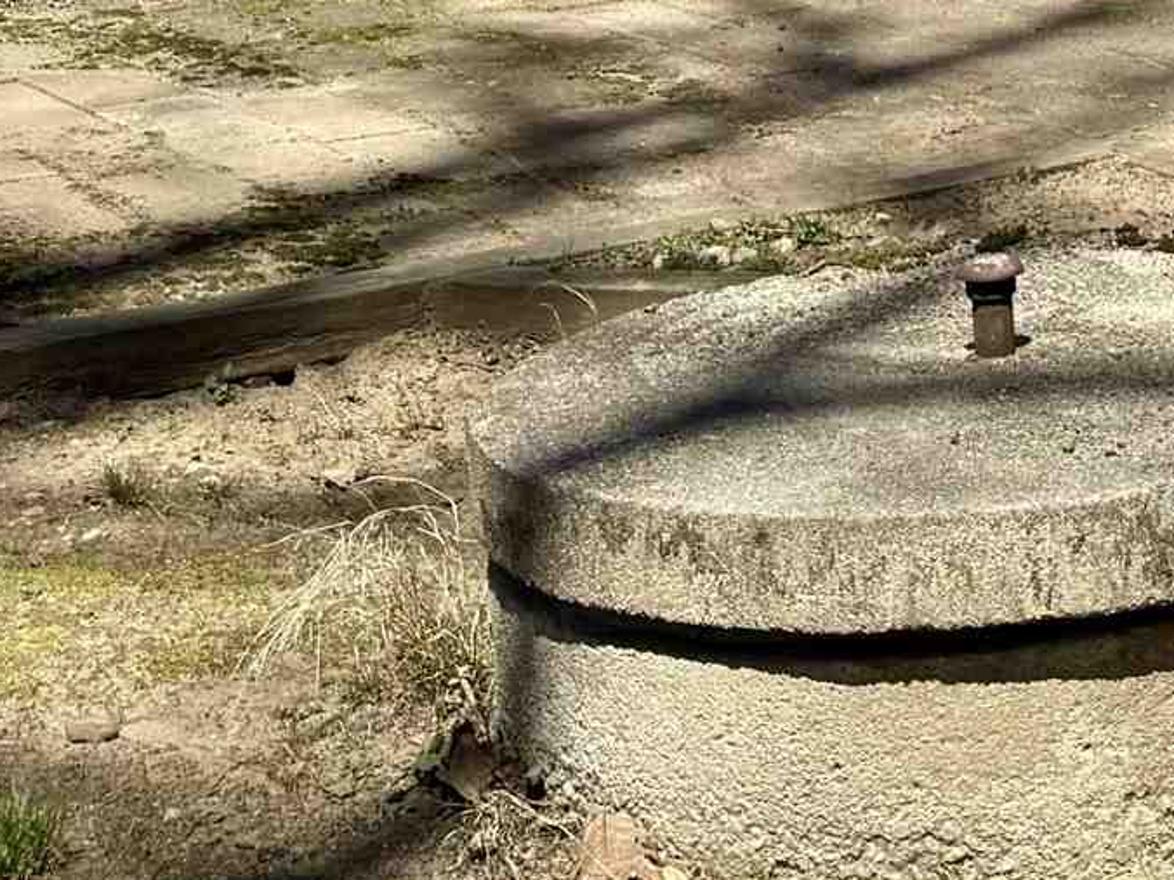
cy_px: -1097
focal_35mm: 109
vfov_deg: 11.6
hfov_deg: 17.4
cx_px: 1325
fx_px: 3697
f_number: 1.78
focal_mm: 6.76
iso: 80
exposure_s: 1/3021
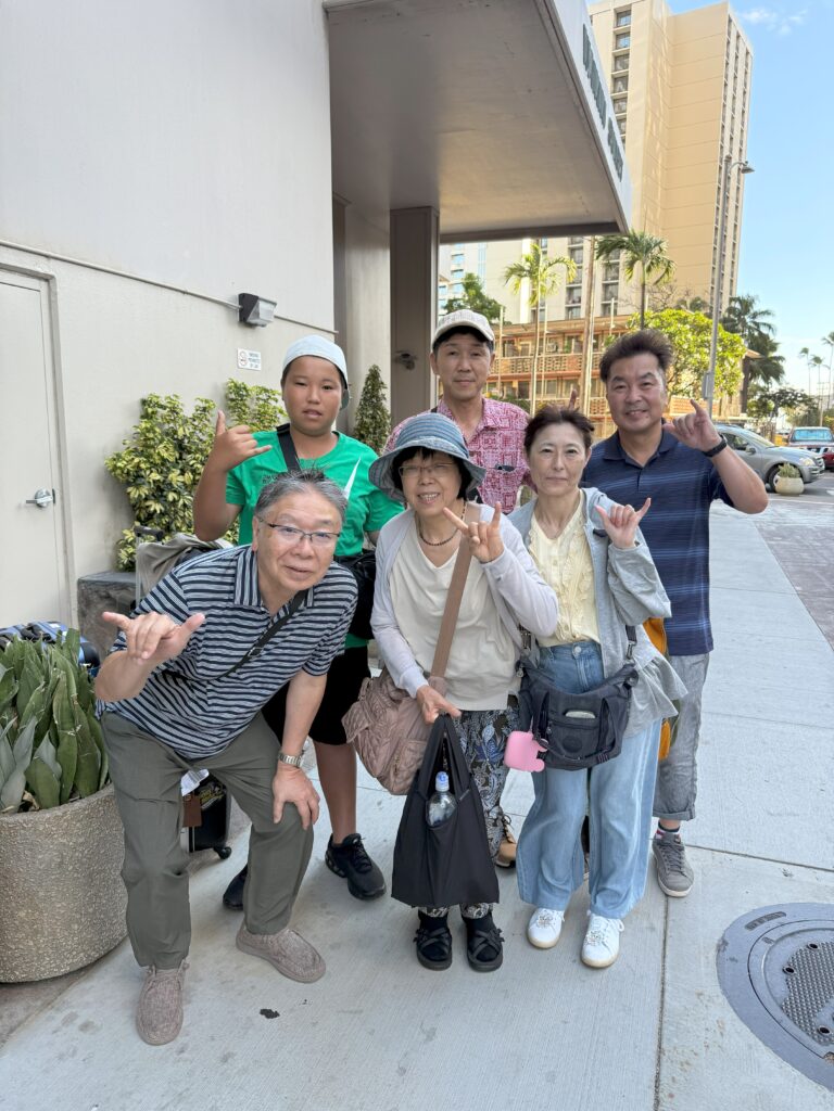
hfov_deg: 56.8
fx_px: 771
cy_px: 556
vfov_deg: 71.6
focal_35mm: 24
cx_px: 417
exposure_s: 1/279
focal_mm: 6.76
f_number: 1.78
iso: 100
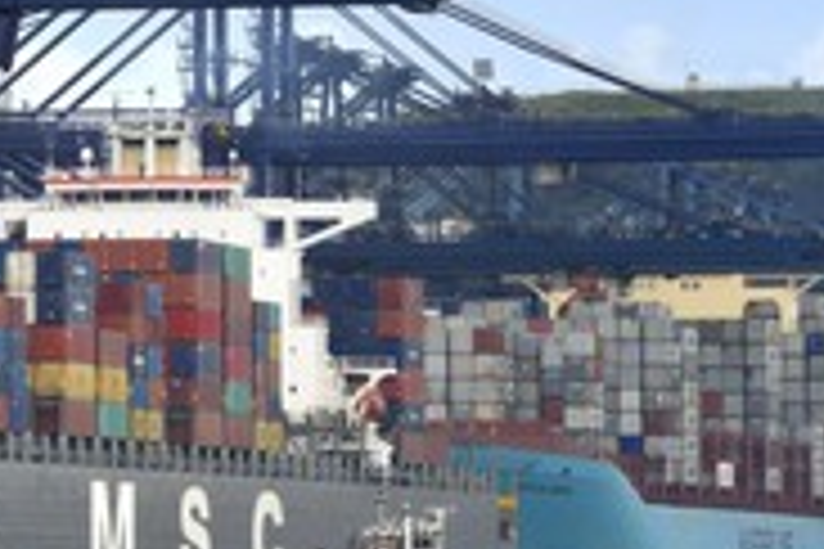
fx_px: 10505
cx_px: 117
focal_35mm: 459
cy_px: 346
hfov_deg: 4.5
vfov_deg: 3.0
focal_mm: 200
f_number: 11
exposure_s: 1/400
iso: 400
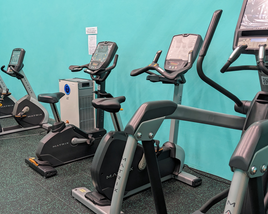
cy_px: 105
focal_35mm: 37
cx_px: 119
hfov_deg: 49.0
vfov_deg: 40.1
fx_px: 293
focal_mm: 4.38
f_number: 1.73
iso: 125
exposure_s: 1/24
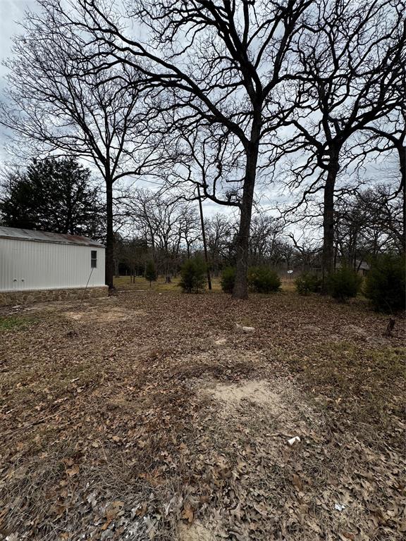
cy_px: 270
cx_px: 203
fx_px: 219
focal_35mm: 14
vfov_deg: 102.1
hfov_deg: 85.7
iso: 50
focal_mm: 2.22
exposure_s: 1/1094
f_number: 2.2
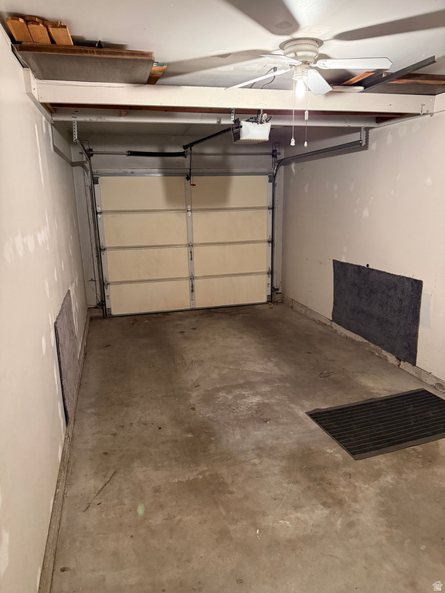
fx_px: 411
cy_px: 296
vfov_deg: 71.6
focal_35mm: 24
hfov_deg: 56.8
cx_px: 222
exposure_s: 1/60
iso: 800
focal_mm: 6.76
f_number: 1.78
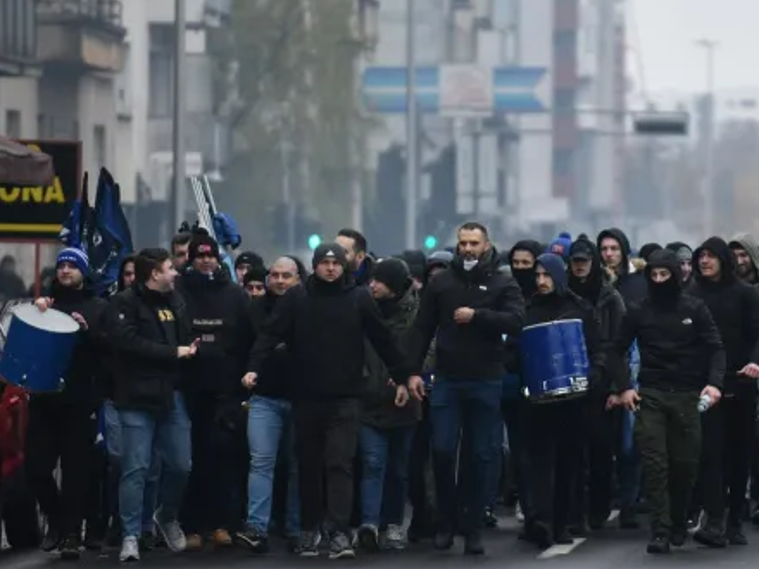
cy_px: 216
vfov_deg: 4.5
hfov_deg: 6.0
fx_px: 7280
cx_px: 593
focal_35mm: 332
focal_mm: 200
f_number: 2.8
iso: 125
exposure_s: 1/400
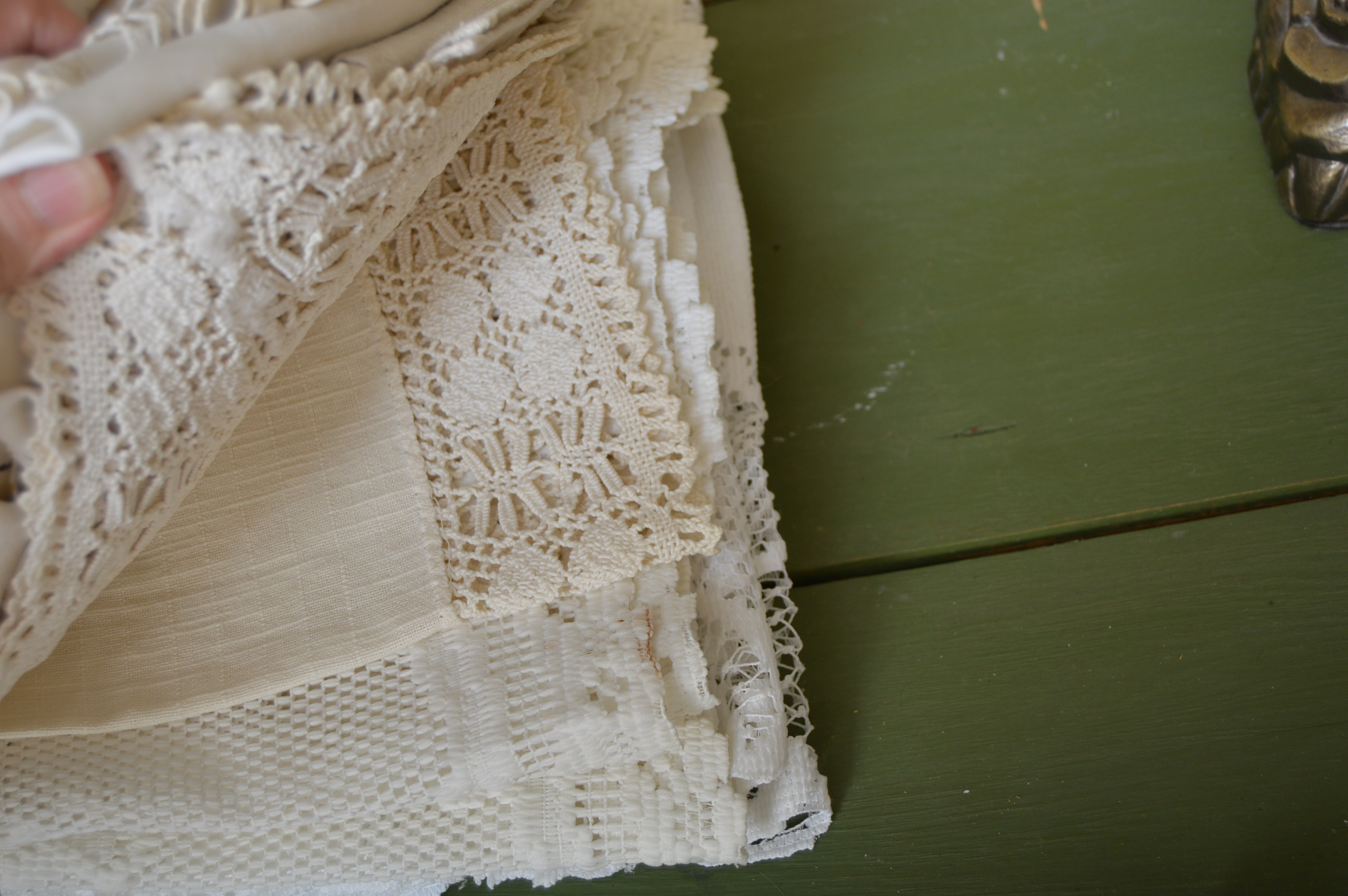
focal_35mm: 48
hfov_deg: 41.1
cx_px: 674
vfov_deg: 28.0
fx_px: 1796
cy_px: 448
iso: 200
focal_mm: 32
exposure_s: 1/200
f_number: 4.5
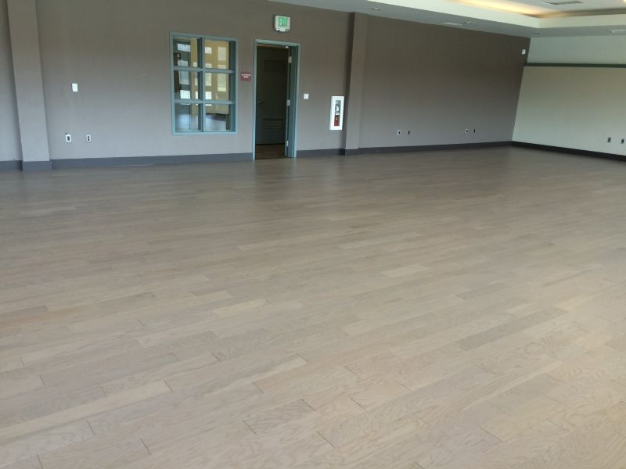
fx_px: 524
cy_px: 234
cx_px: 313
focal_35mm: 29
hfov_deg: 61.7
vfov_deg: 48.2
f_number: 2.2
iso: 40
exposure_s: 1/40
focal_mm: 4.15
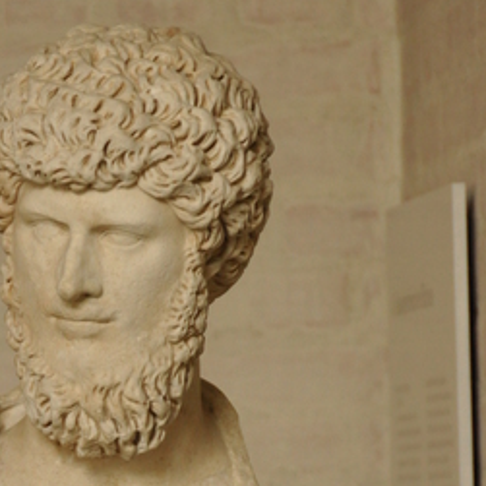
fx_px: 10642
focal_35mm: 670
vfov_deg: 2.6
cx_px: 76
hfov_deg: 2.6
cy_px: 376
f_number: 5.6
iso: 1000
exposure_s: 1/80
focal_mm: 200
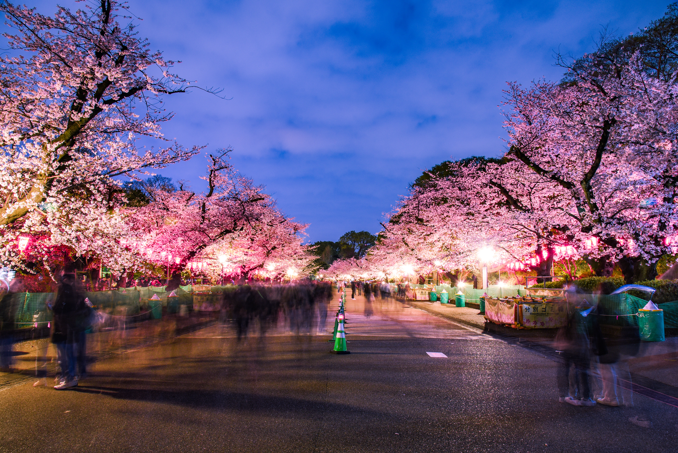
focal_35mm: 24
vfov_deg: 53.2
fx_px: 452
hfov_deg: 73.7
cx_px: 339
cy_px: 226
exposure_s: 20
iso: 200
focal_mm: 24
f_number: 13
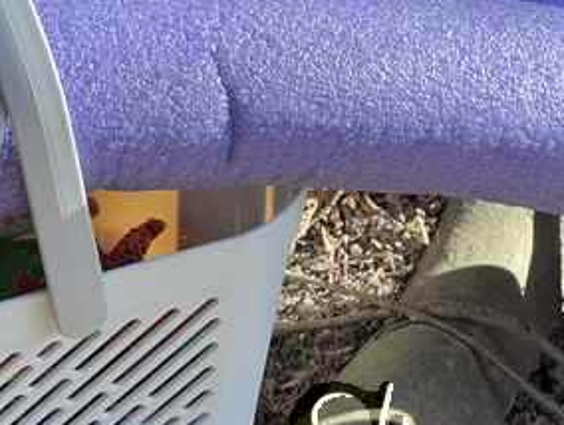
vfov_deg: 7.3
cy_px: 210
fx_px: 3313
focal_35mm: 203
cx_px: -54
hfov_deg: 9.6
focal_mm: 9
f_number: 2.8
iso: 100
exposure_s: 1/99
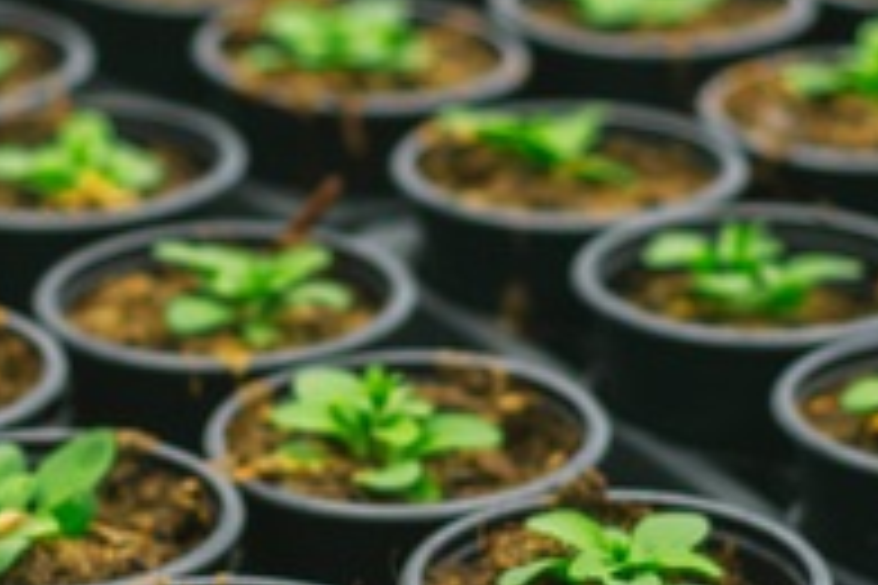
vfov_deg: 7.4
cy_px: 376
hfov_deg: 11.1
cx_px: 378
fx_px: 4536
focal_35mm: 186
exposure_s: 1/1600
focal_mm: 50
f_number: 2.5
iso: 100
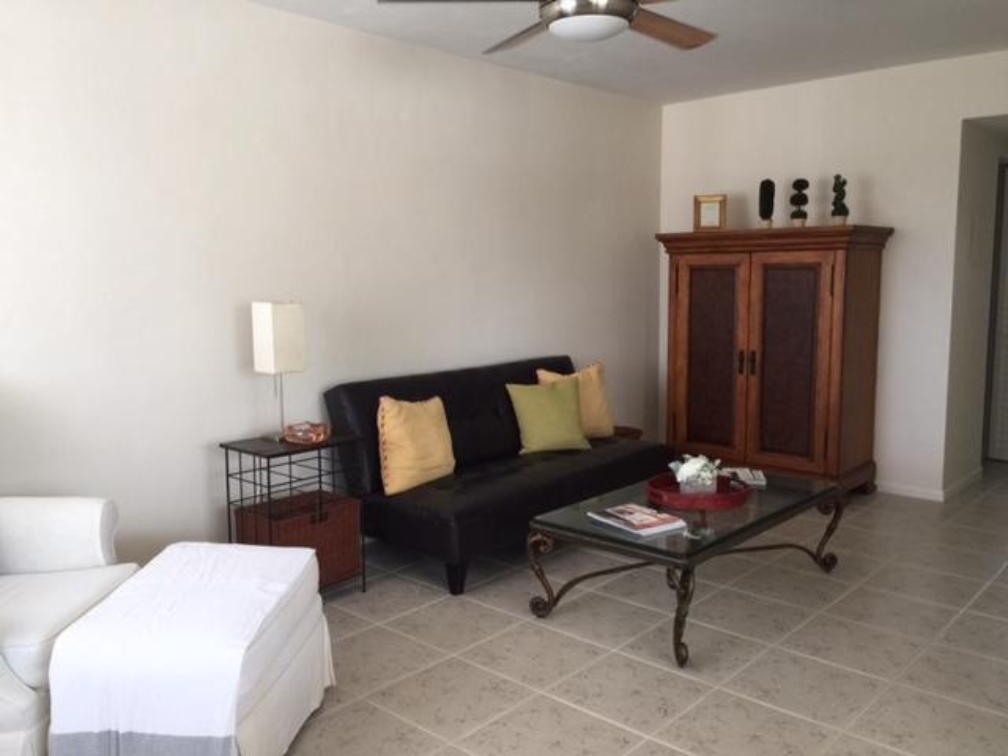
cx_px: 504
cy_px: 378
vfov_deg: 48.2
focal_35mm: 29
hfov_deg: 61.7
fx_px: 844
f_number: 2.2
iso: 32
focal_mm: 4.15
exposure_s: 1/30
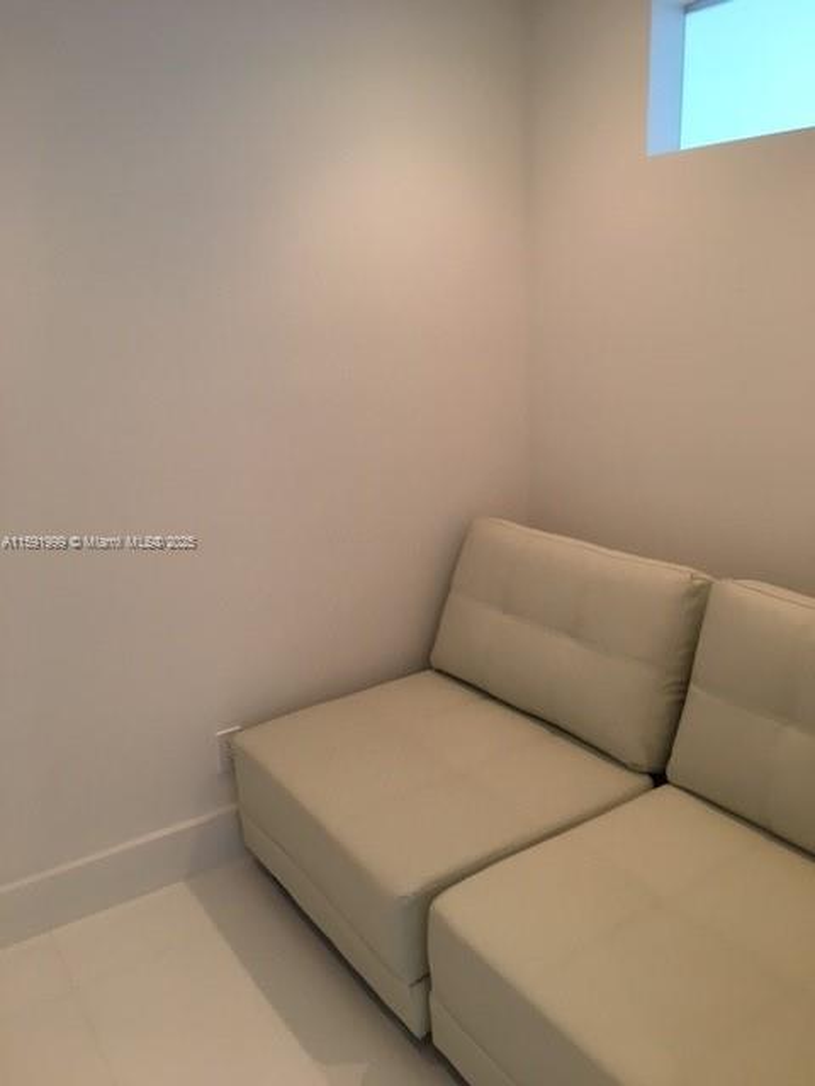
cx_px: 408
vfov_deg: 61.7
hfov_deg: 48.2
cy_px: 543
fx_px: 910
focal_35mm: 29
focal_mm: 4.15
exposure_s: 1/30
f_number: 2.2
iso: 50
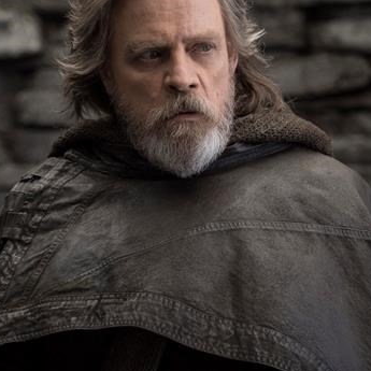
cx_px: 132
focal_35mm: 216
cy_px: 146
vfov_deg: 8.1
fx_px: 2619
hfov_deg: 8.1
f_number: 4
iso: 1250
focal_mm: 135
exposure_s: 1/160
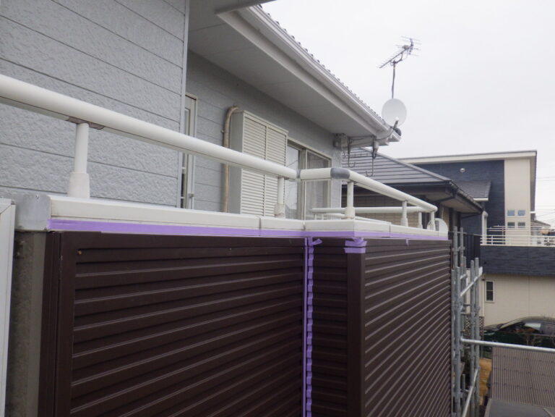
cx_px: 278
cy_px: 208
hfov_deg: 63.4
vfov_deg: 49.7
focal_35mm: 28
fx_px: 449
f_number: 4.2
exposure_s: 1/250
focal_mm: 5
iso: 250
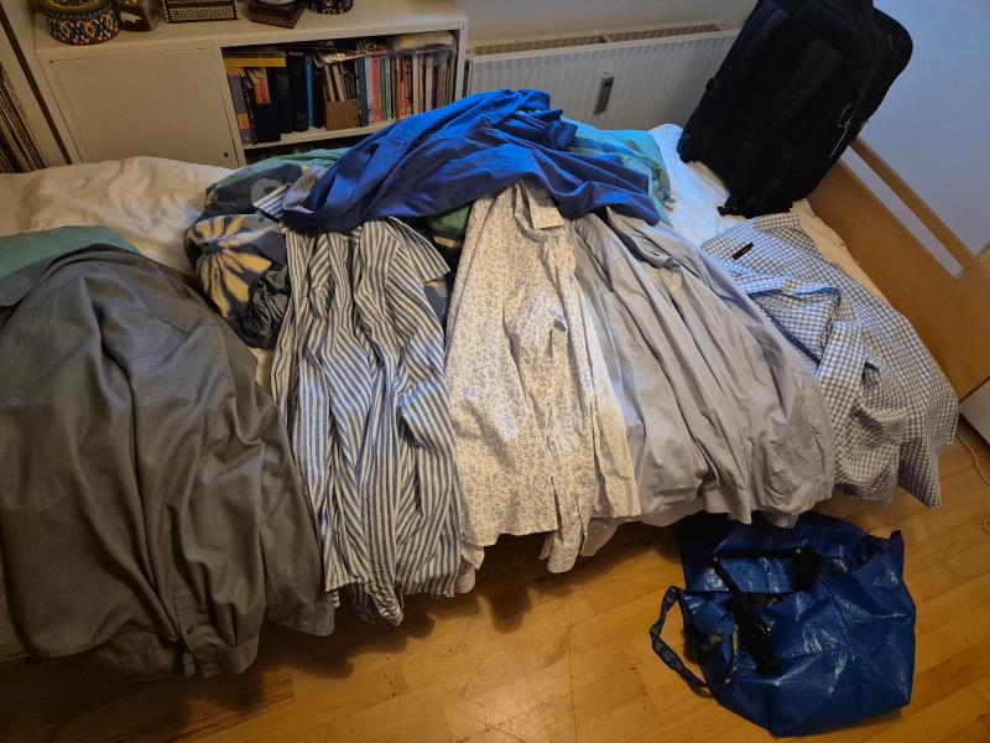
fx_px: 658
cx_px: 495
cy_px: 372
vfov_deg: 58.9
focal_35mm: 23
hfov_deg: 73.9
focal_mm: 5.4
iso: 1250
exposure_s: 1/100
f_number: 1.8
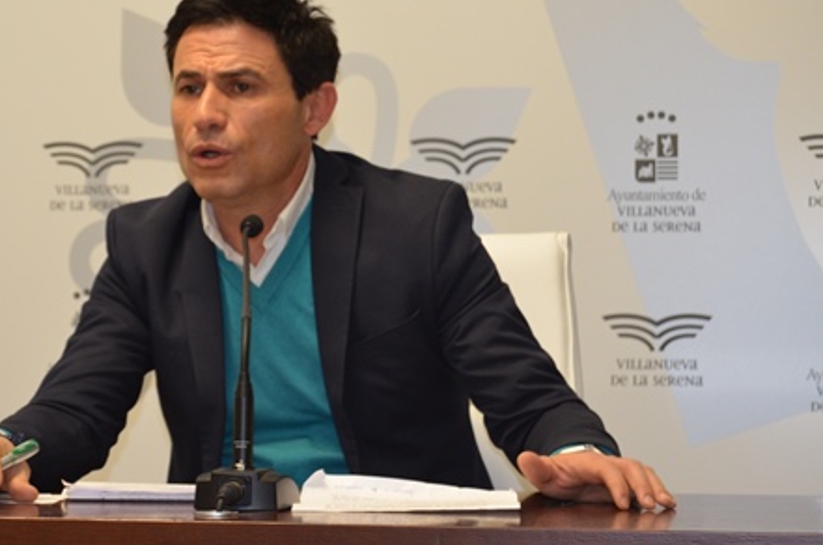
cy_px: 166
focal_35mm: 120
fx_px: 2731
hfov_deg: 17.1
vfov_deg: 11.4
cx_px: 271
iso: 900
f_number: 5.6
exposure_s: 1/60
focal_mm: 55
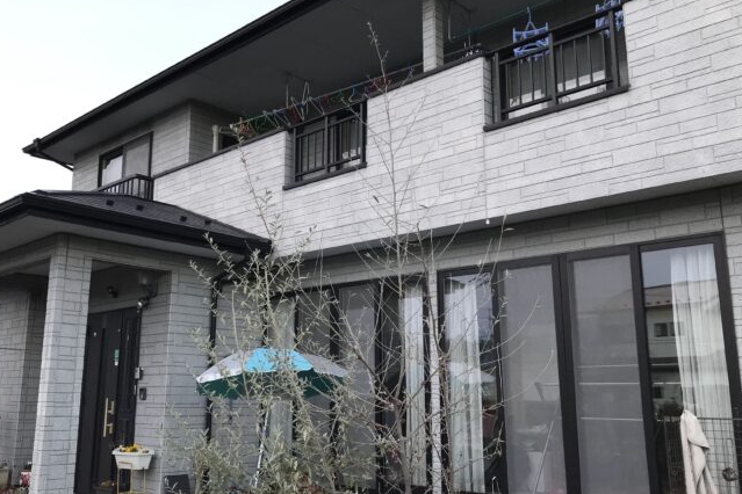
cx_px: 304
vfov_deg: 37.9
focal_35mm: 35
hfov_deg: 54.1
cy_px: 245
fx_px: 721
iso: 40
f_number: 1.8
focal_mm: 3.99
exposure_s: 1/120
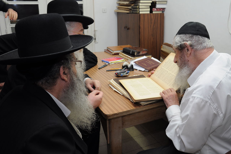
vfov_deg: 38.2
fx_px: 221
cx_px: 126
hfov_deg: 55.0
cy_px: 72
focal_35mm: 35
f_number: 5
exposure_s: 1/60
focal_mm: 21
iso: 400
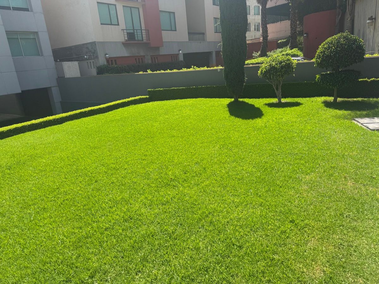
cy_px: 142
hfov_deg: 71.6
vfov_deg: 56.8
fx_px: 263
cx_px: 190
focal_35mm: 24
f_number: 1.78
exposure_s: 1/1721
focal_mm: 6.76
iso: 80
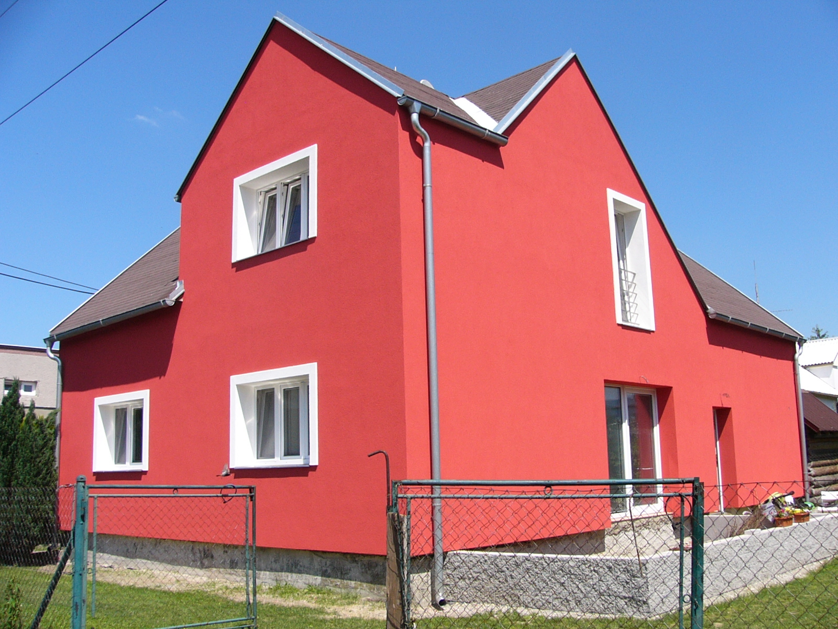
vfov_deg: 40.7
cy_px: 314
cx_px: 419
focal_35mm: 35
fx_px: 847
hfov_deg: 52.6
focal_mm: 4.6
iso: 50
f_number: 4.6
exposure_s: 1/500
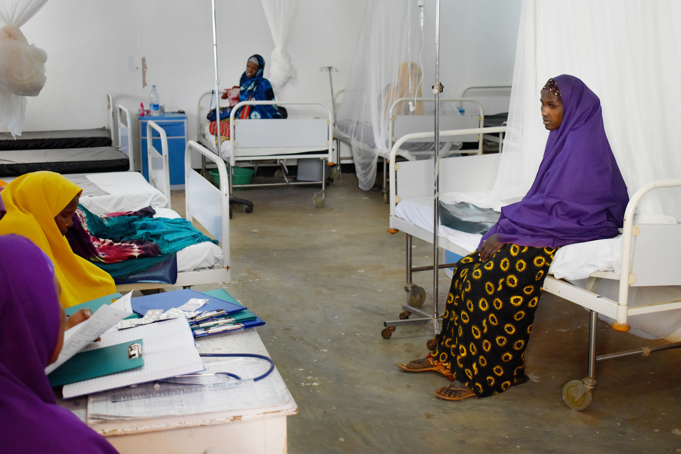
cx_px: 340
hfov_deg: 41.1
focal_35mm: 48
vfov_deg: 28.1
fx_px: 908
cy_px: 227
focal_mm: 32
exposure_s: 1/60
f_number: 4.5
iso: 1250
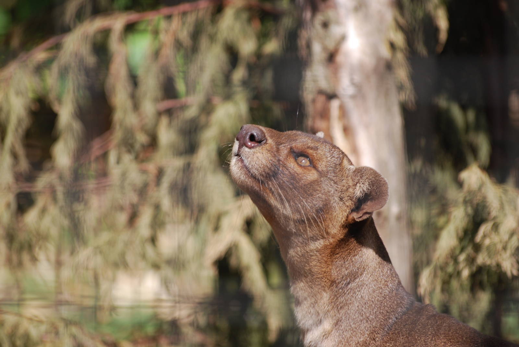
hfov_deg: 7.0
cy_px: 174
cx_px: 260
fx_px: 4222
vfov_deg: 4.7
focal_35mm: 292
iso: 200
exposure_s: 1/640
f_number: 5
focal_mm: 195
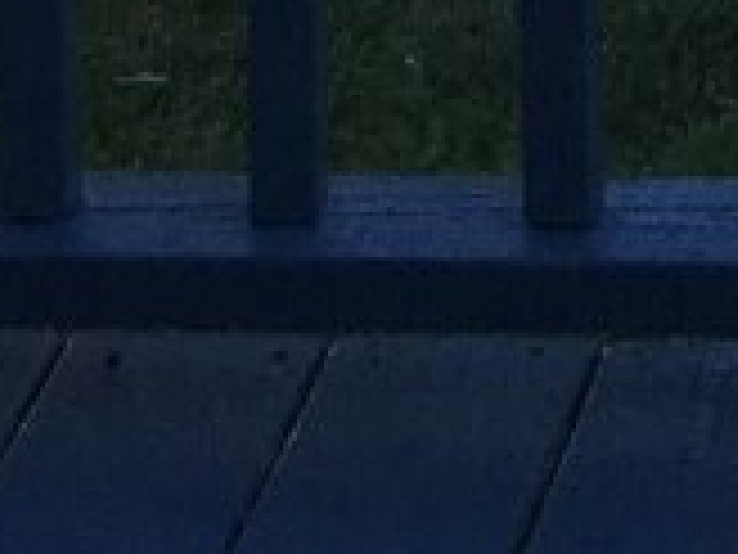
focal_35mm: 271
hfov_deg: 7.1
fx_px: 5778
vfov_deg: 4.3
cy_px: -2711
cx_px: 1264
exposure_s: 1/725
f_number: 2.2
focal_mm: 4.15
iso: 25
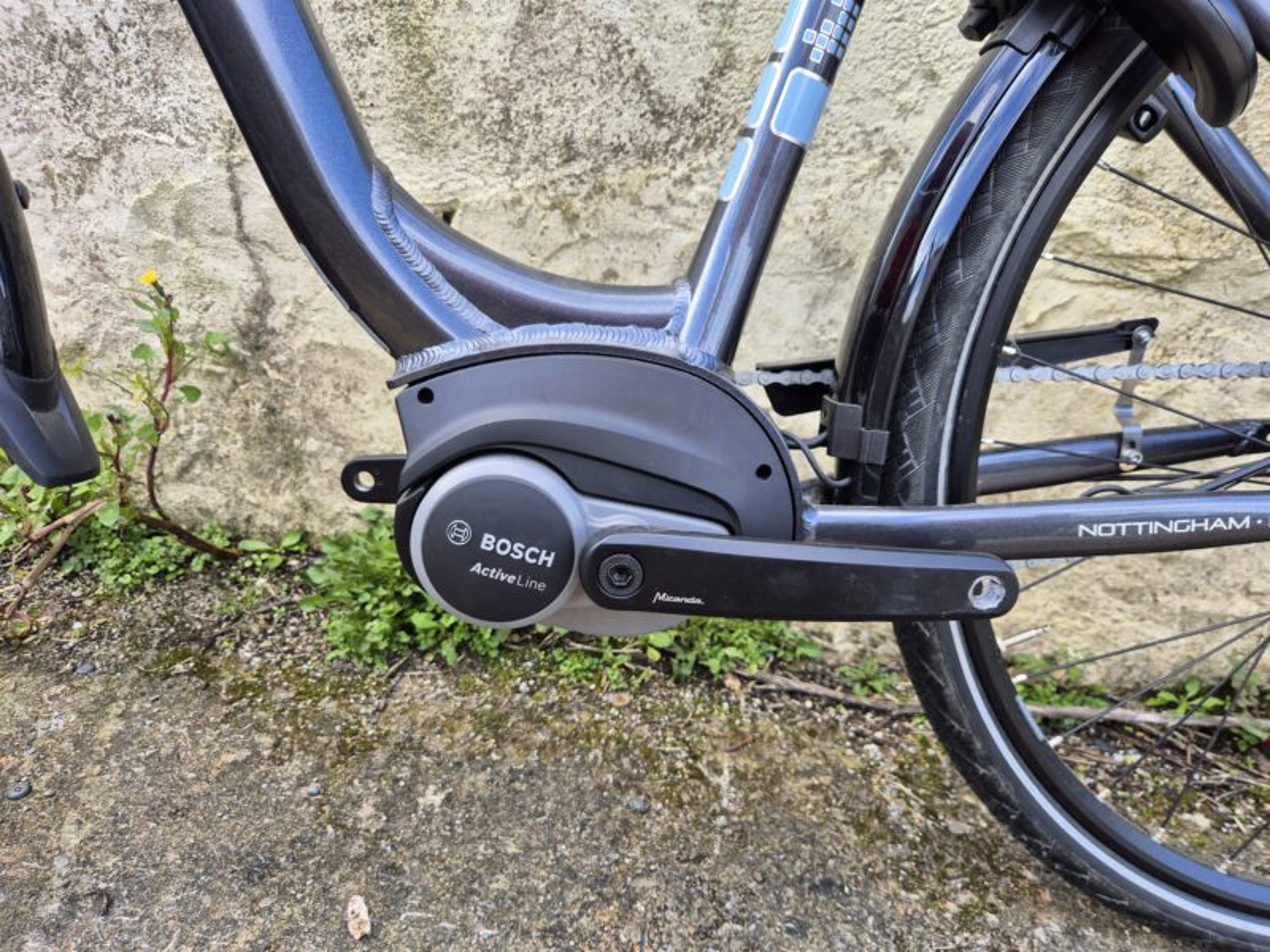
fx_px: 844
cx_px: 635
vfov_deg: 58.9
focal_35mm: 23
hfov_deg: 73.9
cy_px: 476
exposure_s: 1/180
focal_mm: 5.4
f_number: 1.8
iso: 32
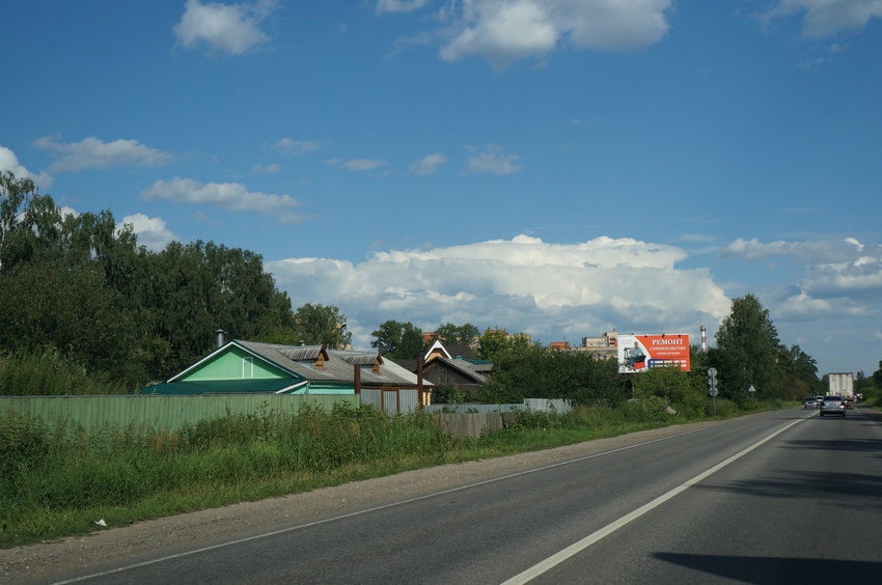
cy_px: 292
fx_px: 1064
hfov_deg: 45.0
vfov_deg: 30.8
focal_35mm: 44
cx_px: 441
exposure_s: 1/1250
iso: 400
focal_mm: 29
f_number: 9
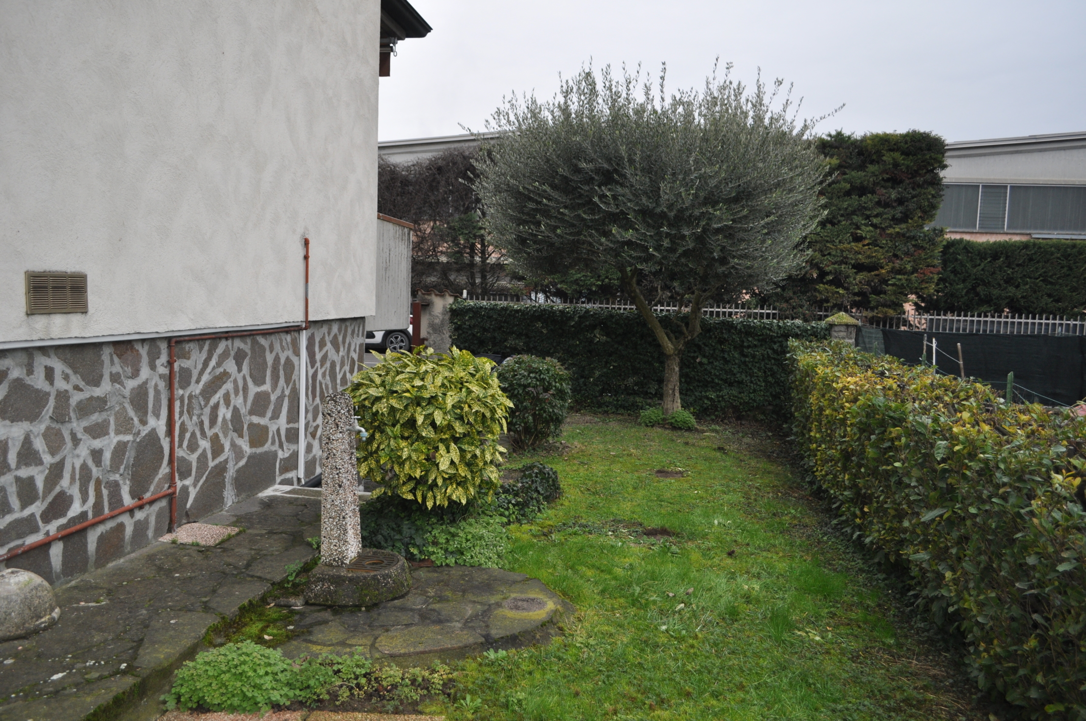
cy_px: 360
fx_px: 813
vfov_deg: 47.8
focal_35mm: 27
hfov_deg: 67.4
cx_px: 543
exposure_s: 1/200
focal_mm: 18
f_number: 3.5
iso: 360
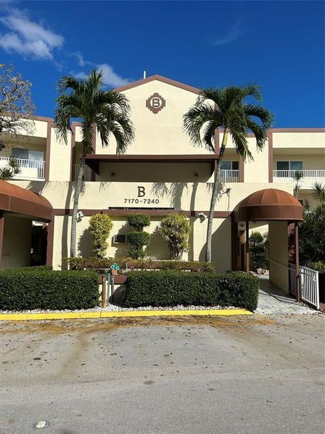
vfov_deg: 67.3
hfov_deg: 53.0
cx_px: 162
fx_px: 326
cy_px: 217
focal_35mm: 26
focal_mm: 5.7
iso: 50
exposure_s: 1/9434
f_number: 1.5
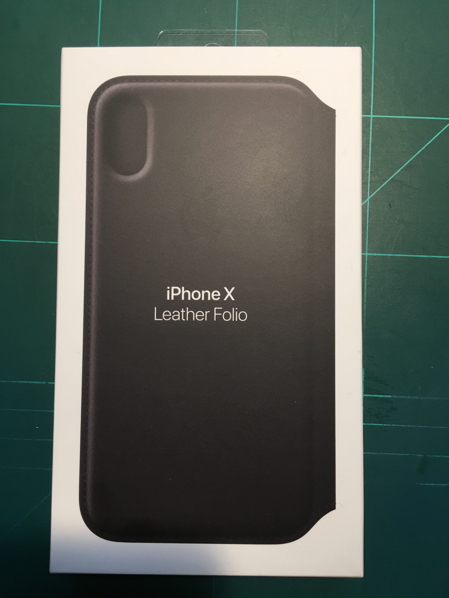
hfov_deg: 48.2
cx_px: 224
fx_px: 502
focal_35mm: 29
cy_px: 299
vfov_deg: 61.7
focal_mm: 4.15
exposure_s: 1/17
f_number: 2.2
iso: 40
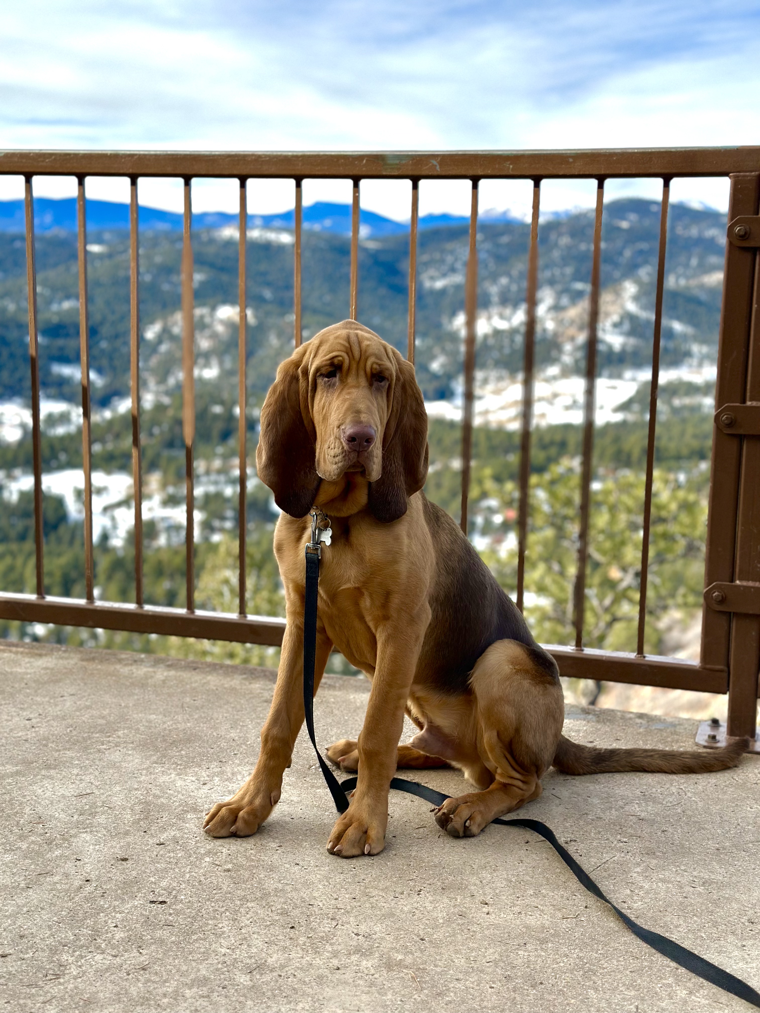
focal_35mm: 48
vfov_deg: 39.7
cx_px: 380
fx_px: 1405
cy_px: 506
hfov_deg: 30.3
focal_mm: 6.86
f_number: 1.78
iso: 100
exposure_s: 1/2028
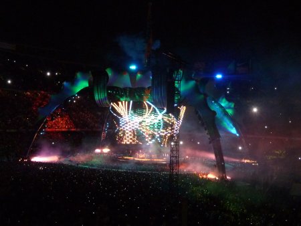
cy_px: 113
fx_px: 357
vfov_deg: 35.2
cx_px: 150
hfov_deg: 45.8
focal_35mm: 41
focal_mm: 4.7
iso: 400
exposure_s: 1/8
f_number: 3.4
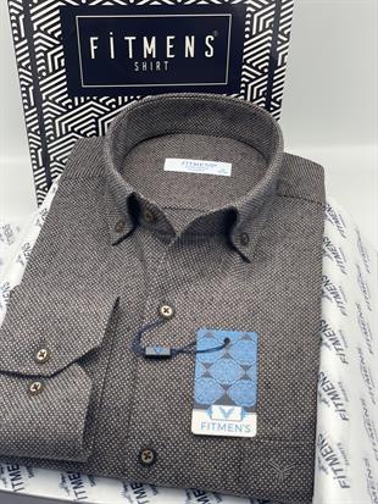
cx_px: 189
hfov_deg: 28.0
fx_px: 757
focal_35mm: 52
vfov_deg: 36.8
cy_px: 252
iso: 25
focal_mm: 6
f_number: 2
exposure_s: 1/122
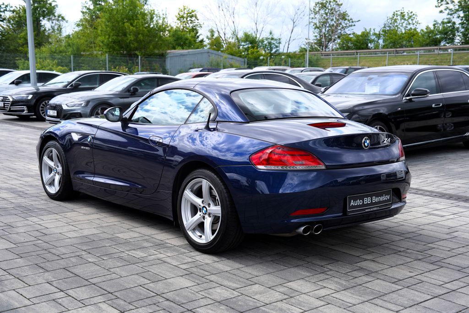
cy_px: 156
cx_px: 234
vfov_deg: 28.7
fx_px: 612
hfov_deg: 41.9
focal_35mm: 47
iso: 100
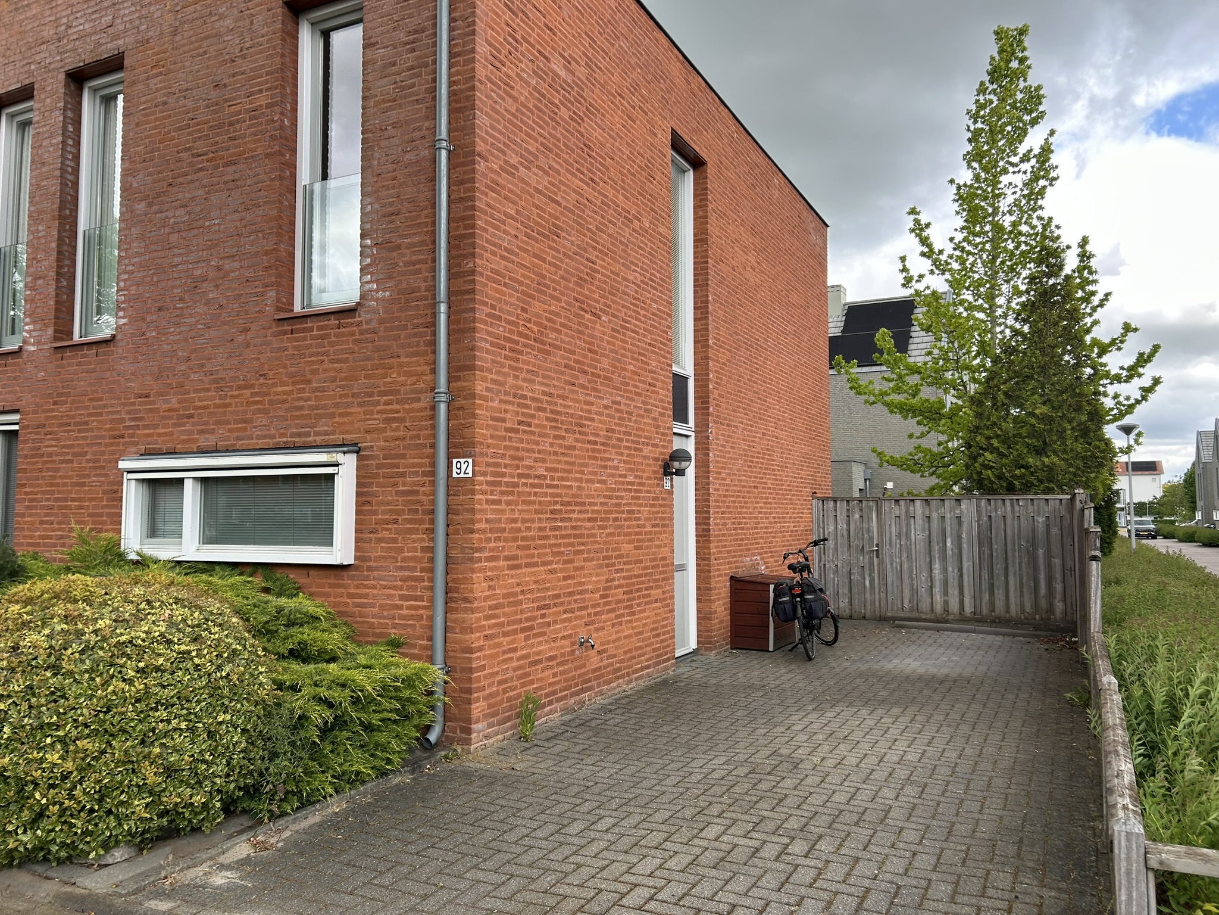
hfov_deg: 67.3
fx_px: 916
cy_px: 458
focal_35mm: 26
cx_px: 610
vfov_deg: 53.1
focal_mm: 5.7
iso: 50
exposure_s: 1/547
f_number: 1.5
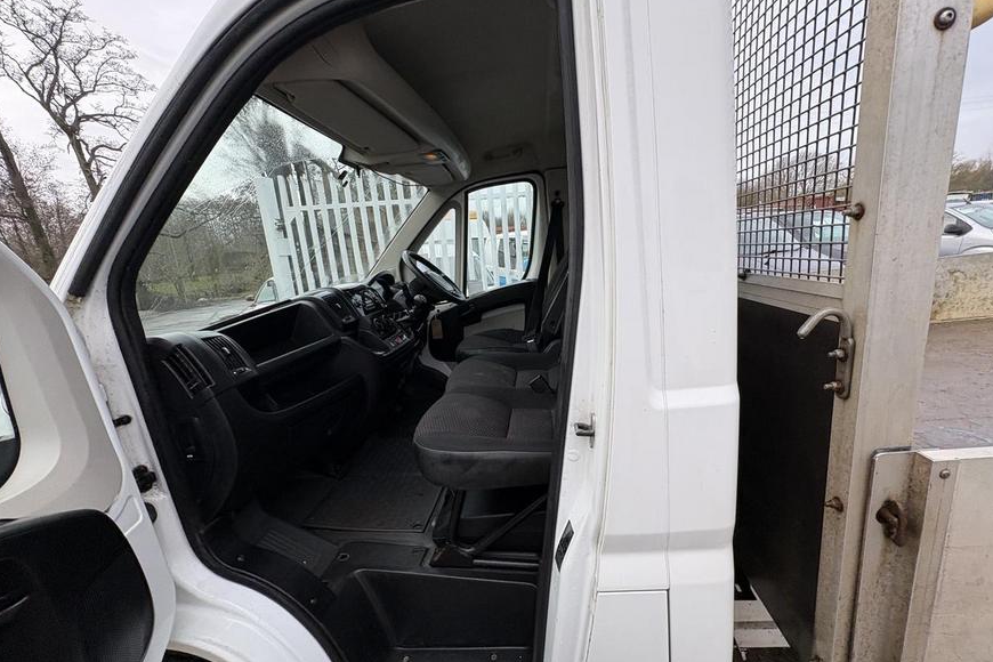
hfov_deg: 100.4
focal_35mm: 15
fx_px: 414
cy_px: 354
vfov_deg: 77.2
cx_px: 506
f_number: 2.2
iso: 40
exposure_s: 1/122
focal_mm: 2.22
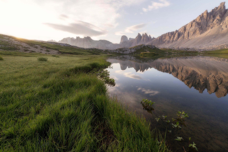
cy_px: 76
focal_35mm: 14
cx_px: 114
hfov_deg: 104.2
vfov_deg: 81.3
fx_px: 89
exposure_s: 1/25
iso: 100
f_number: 11
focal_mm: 14
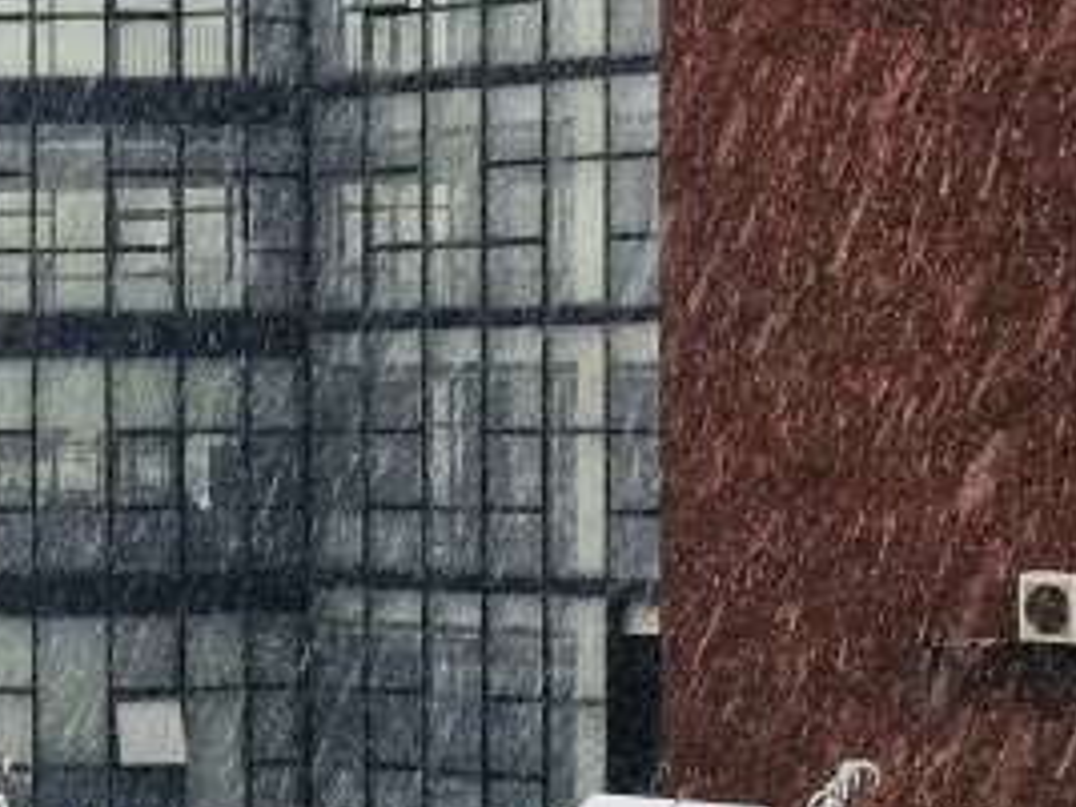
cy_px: 550
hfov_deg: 14.5
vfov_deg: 11.4
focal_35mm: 130
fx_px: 4041
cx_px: -353
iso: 32
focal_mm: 4.15
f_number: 2.2
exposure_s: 1/50
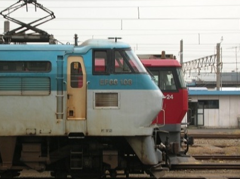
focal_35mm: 97
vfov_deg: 15.2
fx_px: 672
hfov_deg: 20.2
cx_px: 109
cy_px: 93
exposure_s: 1/17.1
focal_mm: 13
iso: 50
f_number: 4.1
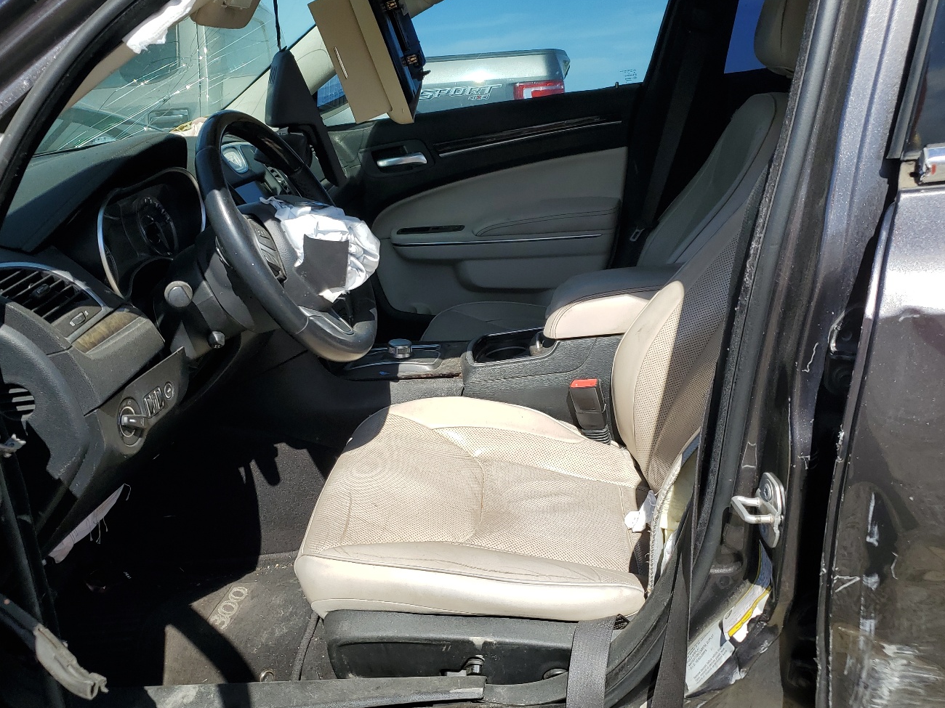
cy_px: 352
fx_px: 874
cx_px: 465
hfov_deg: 56.8
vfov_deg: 44.2
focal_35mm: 32
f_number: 1.5
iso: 50
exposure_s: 1/2500
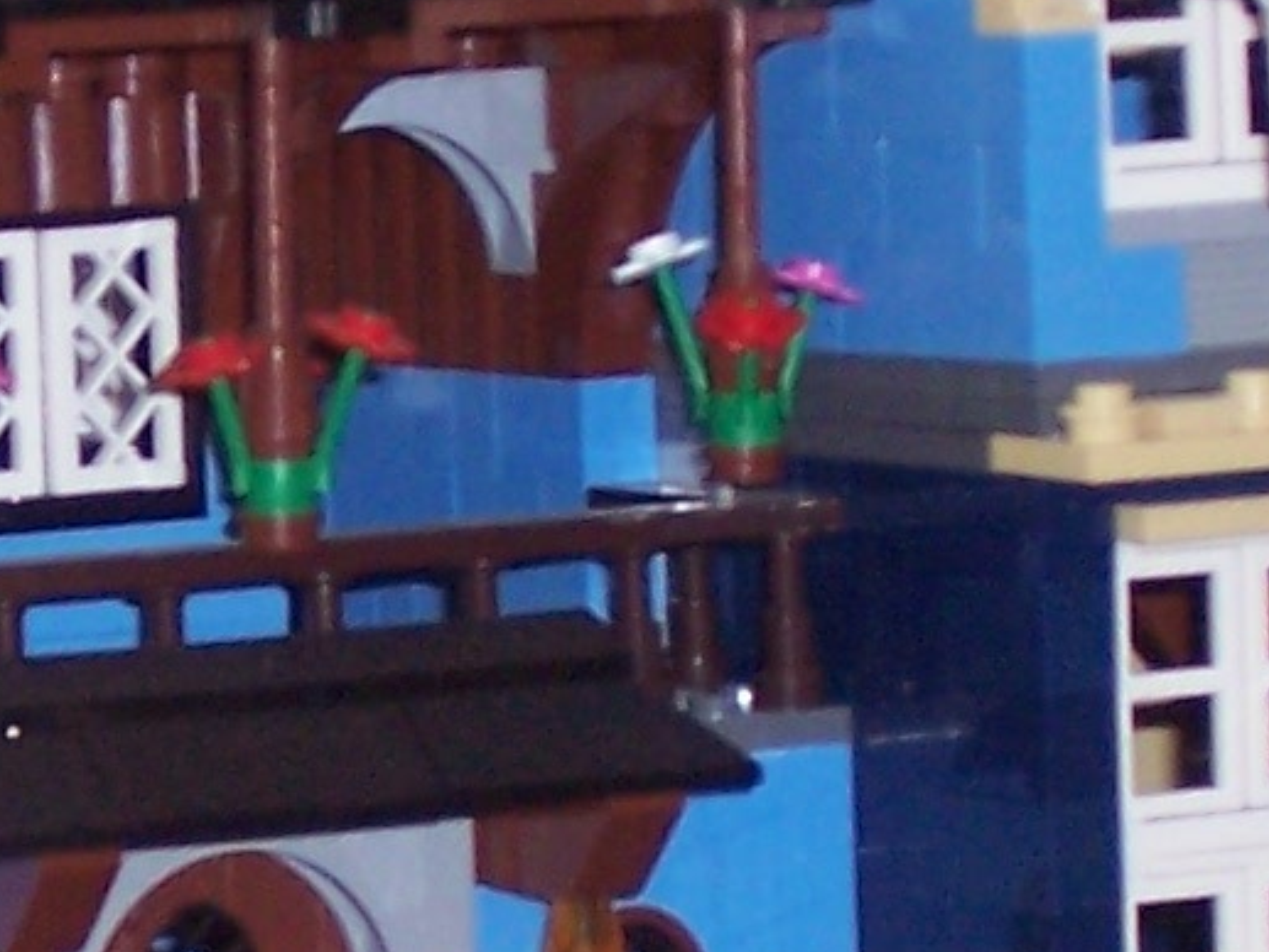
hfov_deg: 6.7
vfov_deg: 5.0
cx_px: -96
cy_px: 945
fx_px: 10780
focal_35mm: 294
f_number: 4
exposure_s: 1/90
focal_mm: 10.8
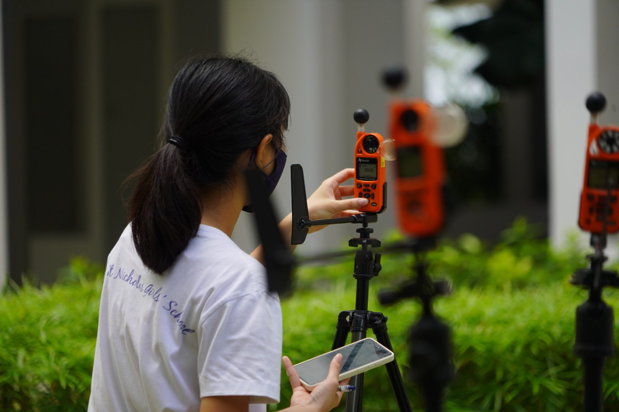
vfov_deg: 5.7
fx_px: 4126
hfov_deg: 8.6
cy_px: 206
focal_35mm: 240
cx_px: 310
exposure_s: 1/500
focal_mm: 240
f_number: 6.3
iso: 1250
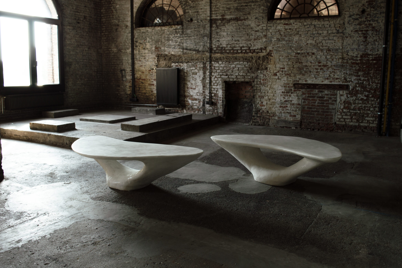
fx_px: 351
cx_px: 201
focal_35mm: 32
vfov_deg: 41.6
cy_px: 134
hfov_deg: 59.5
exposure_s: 1/20
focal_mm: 21
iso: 100
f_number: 5.6
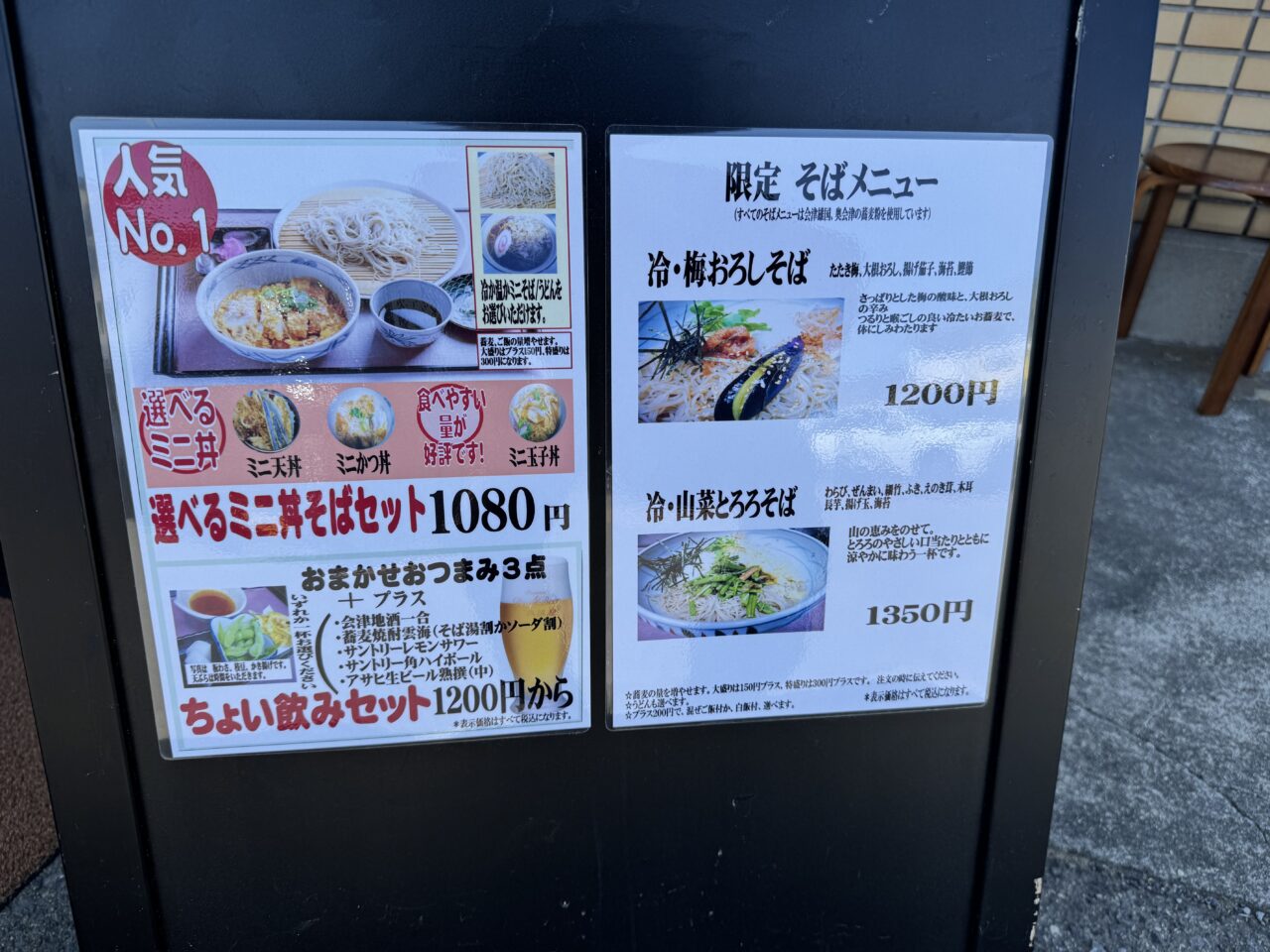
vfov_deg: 56.8
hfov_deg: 71.6
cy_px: 476
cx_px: 635
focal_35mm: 24
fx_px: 881
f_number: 1.78
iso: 80
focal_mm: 6.76
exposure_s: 1/1285
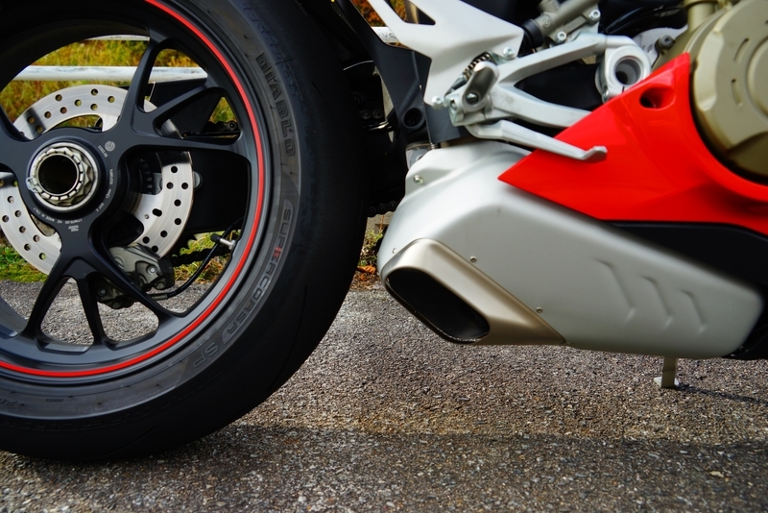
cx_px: 384
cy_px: 256
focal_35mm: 30
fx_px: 640
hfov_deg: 61.9
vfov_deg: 43.6
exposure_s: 1/90
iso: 100
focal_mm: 30
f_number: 6.7
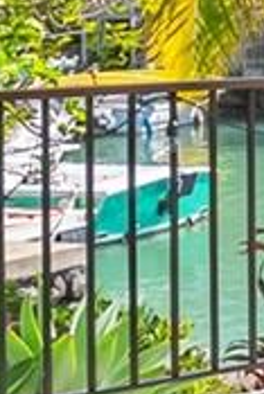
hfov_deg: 7.7
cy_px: -41
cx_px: 844
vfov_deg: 13.4
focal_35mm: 151
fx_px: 1653
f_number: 6.3
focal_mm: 16.5
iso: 125
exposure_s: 1/80
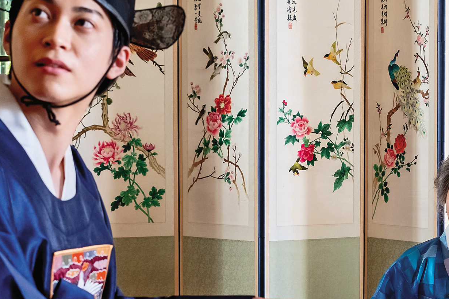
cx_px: 458
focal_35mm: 108
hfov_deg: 18.4
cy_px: 209
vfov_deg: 12.7
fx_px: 1347
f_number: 4
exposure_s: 1/80
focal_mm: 33
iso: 500
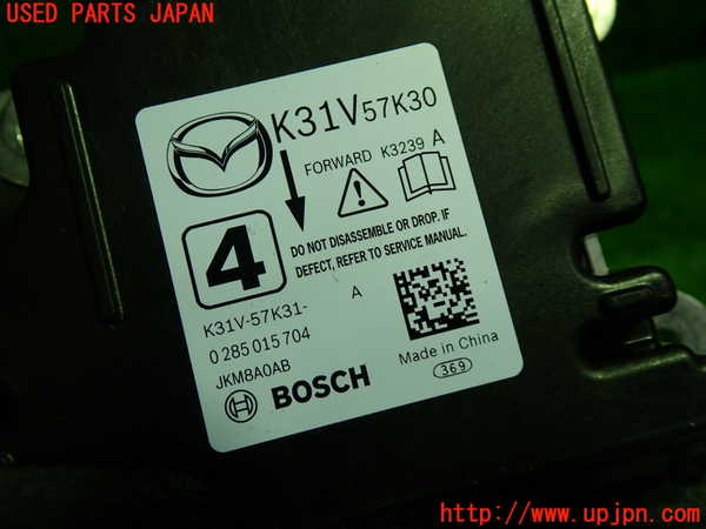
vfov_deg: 46.8
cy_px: 264
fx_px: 612
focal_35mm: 30
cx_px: 353
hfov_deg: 60.0
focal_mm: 5.4
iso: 100
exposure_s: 1/80
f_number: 2.3
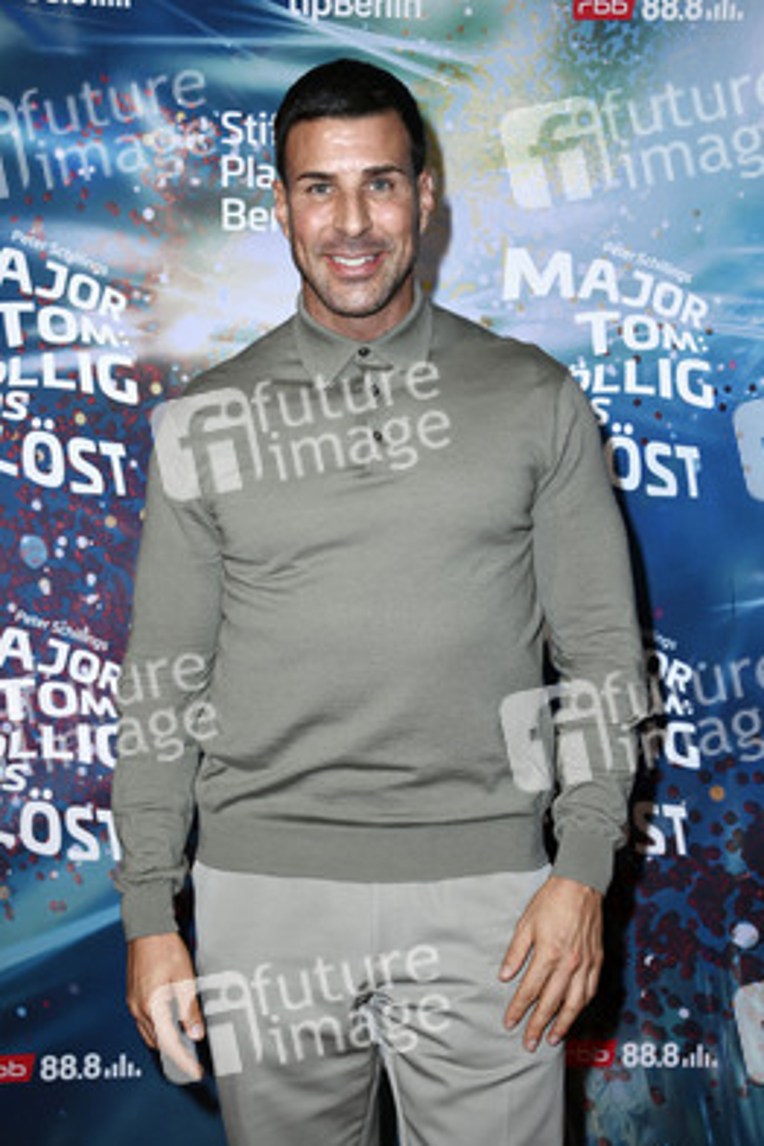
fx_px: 2005
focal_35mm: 63
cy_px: 577
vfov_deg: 31.9
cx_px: 385
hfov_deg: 21.6
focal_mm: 62
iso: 500
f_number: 5.6
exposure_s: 1/160
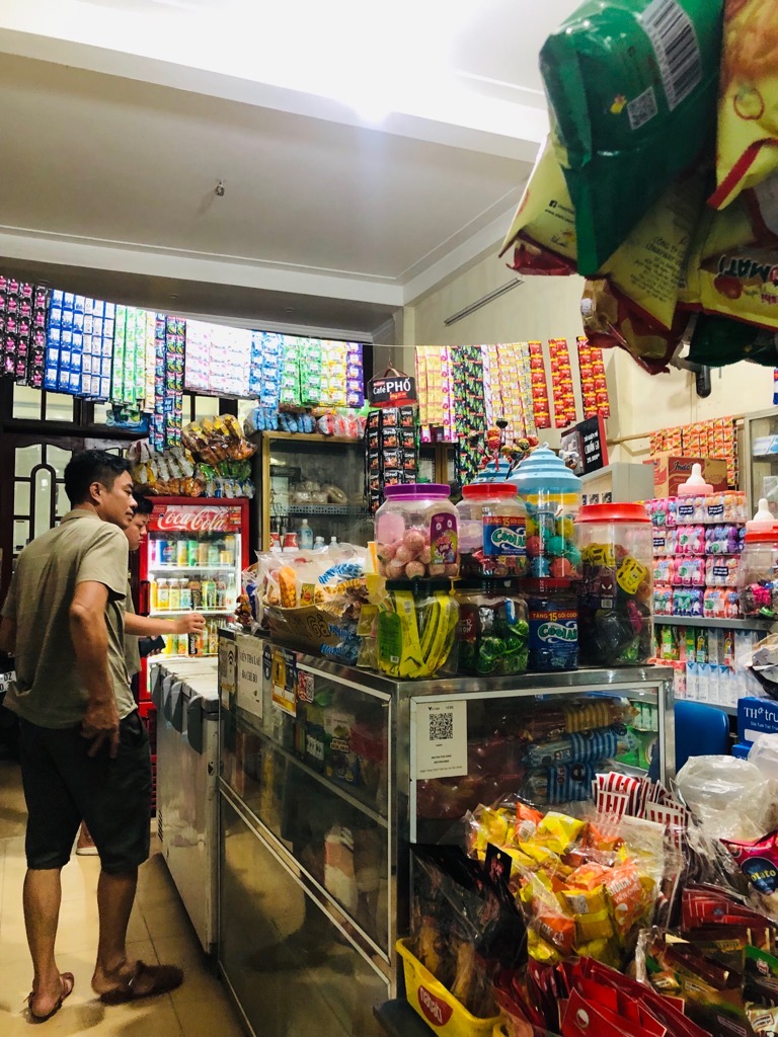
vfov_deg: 63.4
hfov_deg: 49.7
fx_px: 839
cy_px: 518
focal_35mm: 28
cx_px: 389
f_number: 1.8
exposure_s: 1/17
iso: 100
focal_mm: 3.99
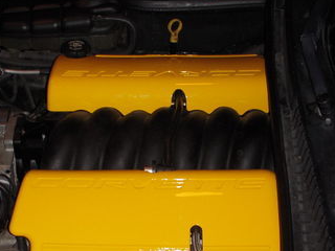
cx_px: 127
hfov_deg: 25.6
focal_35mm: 76
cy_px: 172
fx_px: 735
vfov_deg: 19.3
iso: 100
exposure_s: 1/30
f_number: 3.3
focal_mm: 6.3
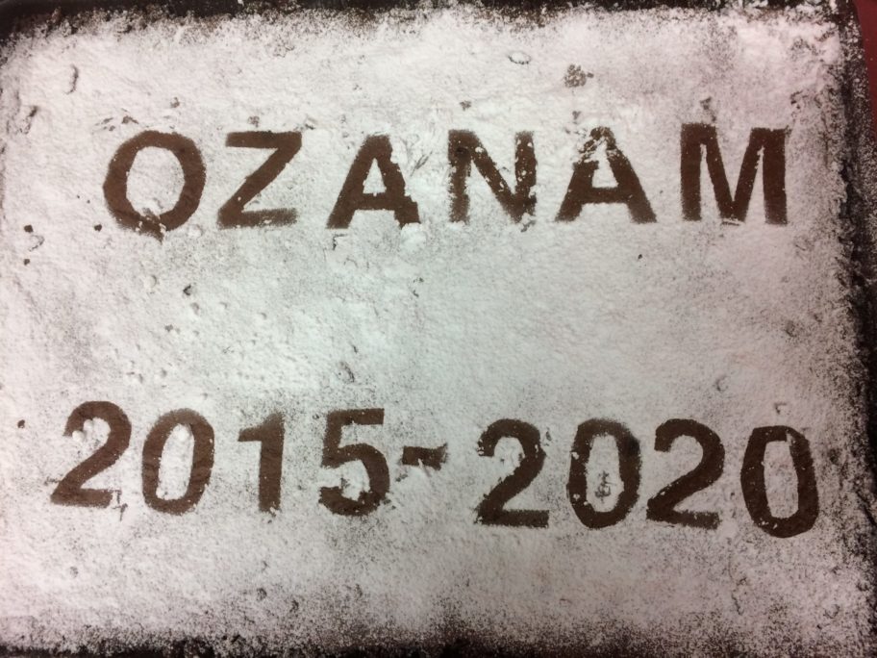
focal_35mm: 29
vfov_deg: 48.2
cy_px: 329
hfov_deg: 61.7
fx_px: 735
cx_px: 438
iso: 40
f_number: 2.2
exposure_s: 1/33
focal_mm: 4.15
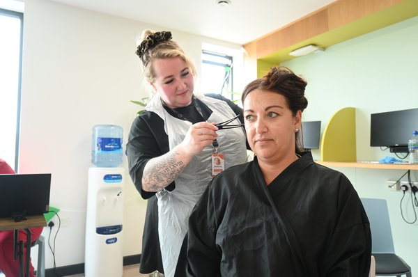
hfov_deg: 67.5
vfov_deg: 47.8
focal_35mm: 27
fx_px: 313
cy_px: 138
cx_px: 209
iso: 250
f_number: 3.5
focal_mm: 18
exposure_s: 1/30
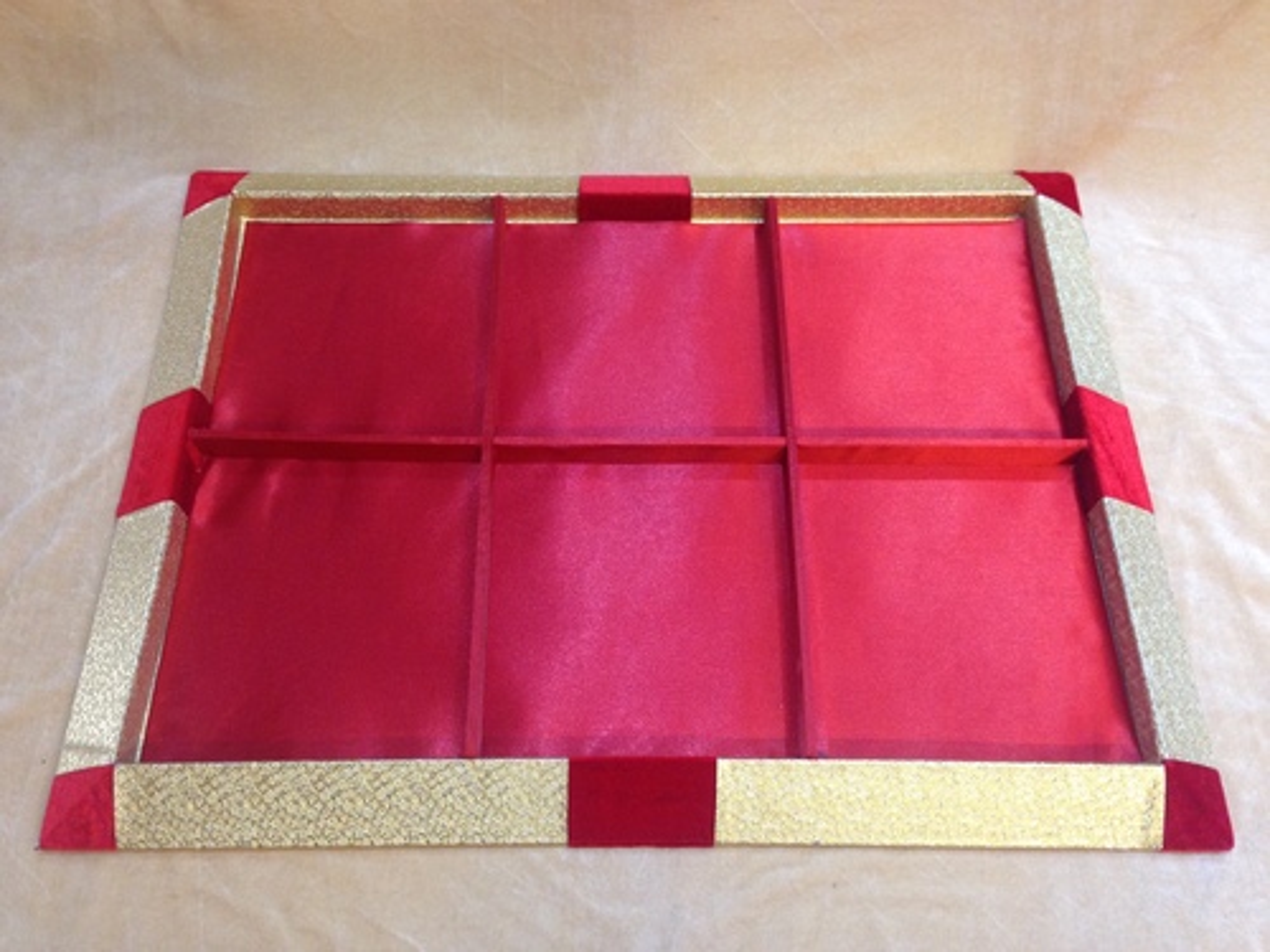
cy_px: 476
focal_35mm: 33
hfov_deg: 55.4
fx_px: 1211
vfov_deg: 42.9
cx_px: 635
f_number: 2.4
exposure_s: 1/20
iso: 100
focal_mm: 4.12
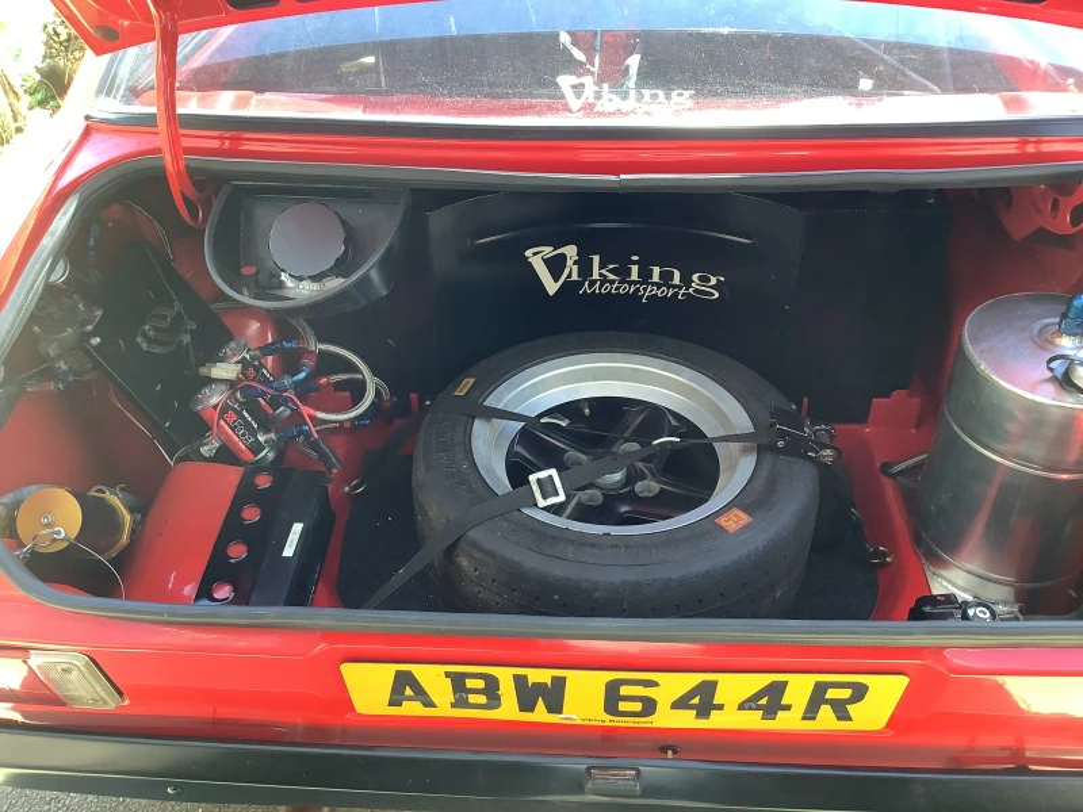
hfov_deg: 58.4
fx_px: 970
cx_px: 542
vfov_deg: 45.4
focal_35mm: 31
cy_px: 406
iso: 100
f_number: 2.4
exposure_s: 1/100
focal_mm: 3.3
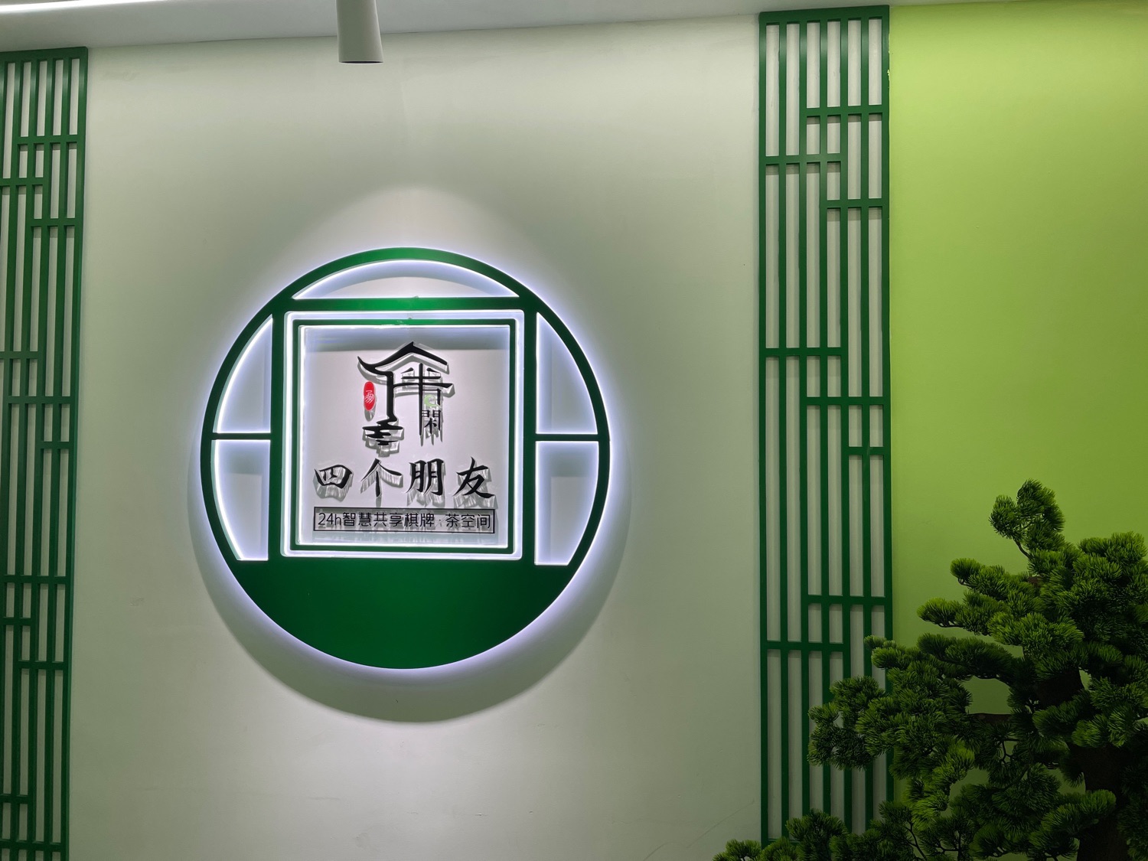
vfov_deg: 53.1
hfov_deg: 67.3
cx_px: 574
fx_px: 862
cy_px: 430
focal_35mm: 26
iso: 40
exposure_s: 1/215
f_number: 1.6
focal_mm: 4.2
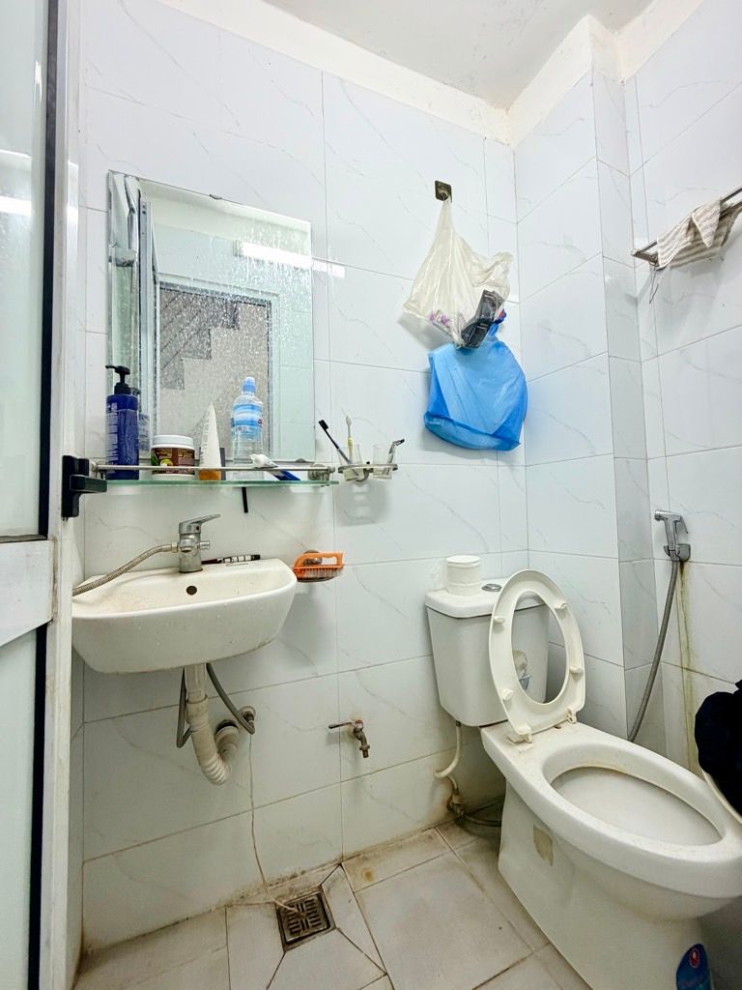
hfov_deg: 85.7
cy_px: 495
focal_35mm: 14
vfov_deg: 102.1
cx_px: 371
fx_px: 400
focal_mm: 2.22
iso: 125
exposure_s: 1/100
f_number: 2.2
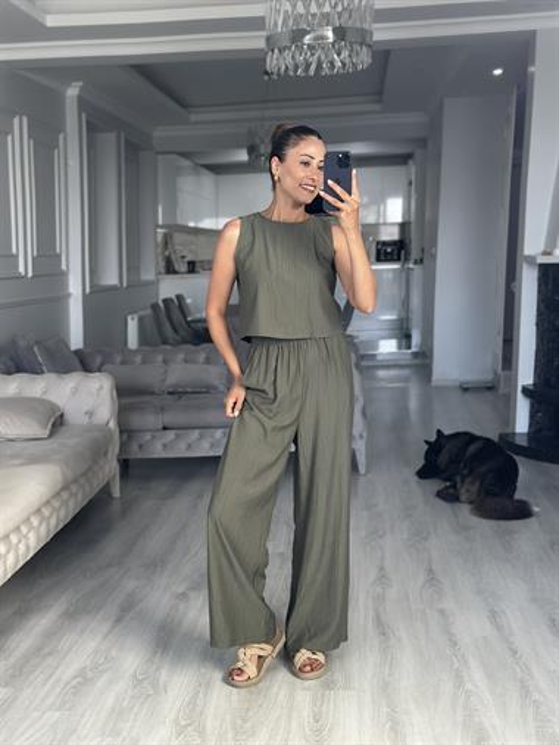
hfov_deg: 30.3
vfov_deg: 39.6
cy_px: 372
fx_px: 1033
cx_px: 280
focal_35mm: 48
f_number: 1.78
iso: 125
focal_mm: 6.86
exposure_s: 1/77
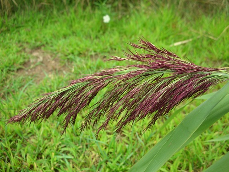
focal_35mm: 35
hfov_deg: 52.6
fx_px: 232
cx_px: 114
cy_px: 86
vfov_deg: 40.7
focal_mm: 5.8
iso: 50
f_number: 3
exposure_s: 1/111
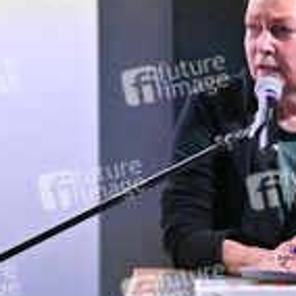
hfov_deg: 4.8
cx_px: 328
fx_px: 3521
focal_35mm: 364
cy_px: 238
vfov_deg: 4.8
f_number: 2.8
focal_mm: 135
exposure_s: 1/400
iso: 32000
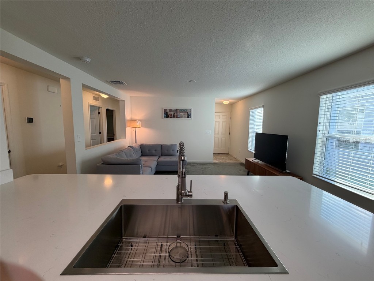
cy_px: 140
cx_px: 187
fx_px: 151
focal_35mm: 14
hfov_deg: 102.1
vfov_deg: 85.7
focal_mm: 2.22
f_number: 2.2
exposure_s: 1/120
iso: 160
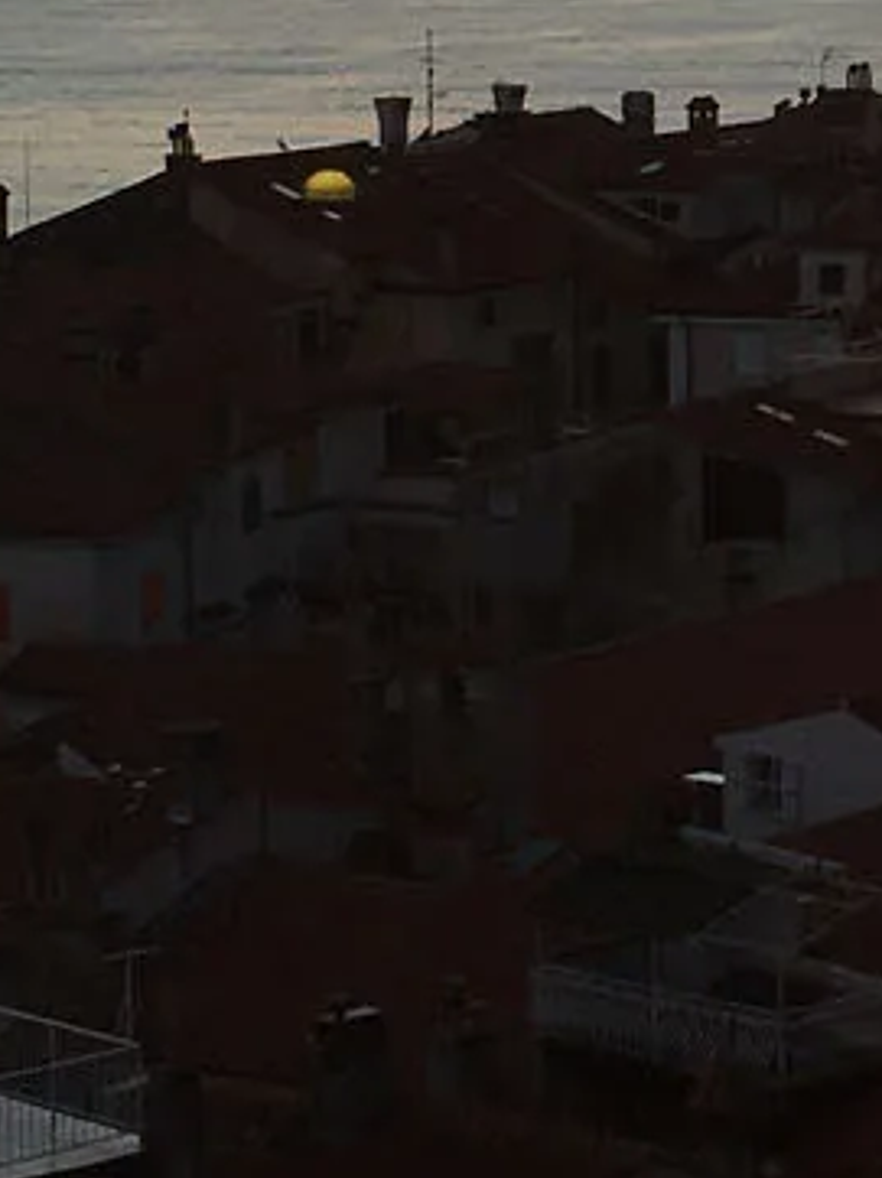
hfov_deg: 9.4
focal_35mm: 154
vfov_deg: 12.6
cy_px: -91
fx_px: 5238
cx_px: 1318
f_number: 2.2
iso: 25
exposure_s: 1/845
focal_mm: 4.15
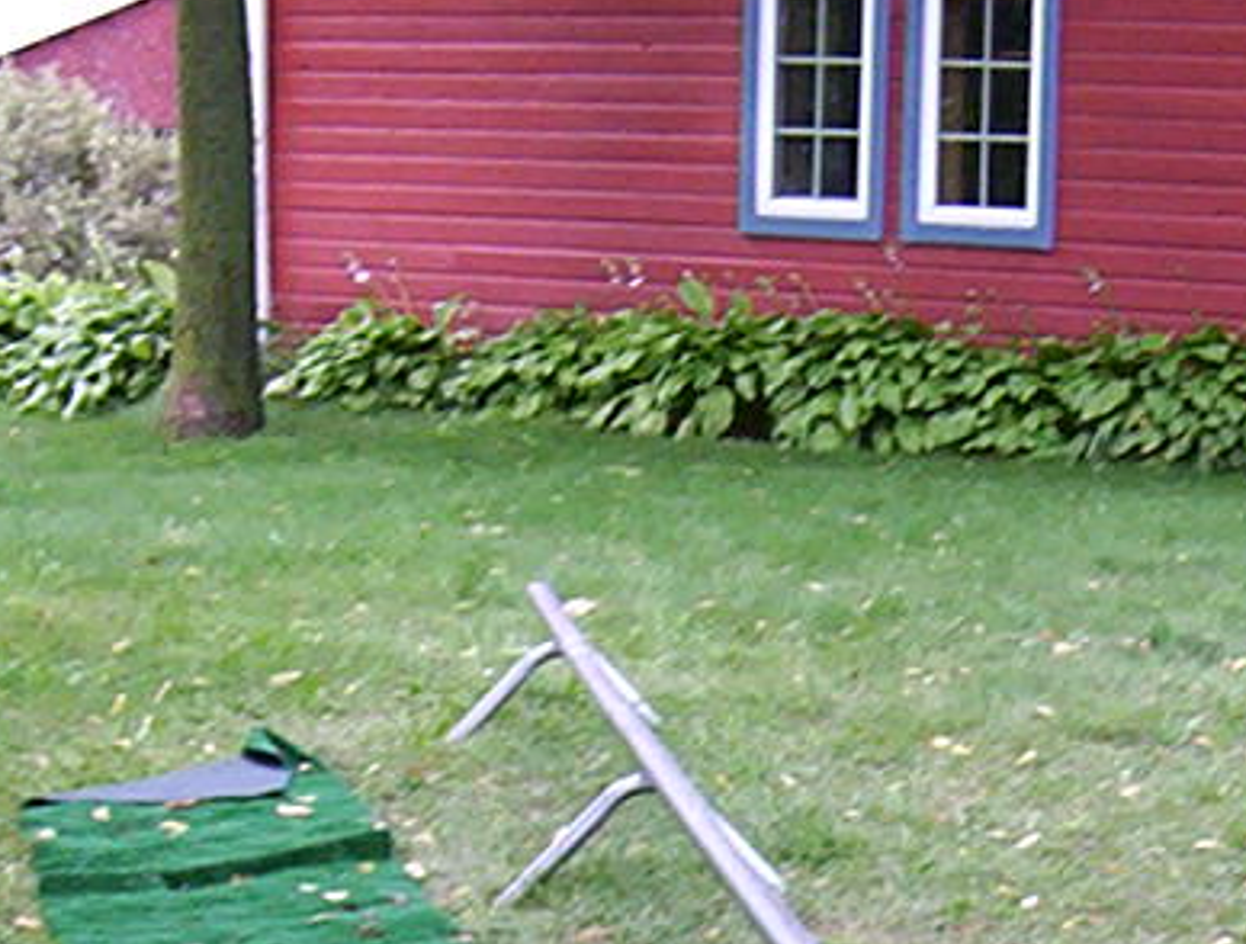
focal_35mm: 119
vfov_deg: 12.2
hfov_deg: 16.4
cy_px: 1233
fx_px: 4299
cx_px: 934
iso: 100
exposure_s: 1/62.5
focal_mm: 5.26
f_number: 3.84
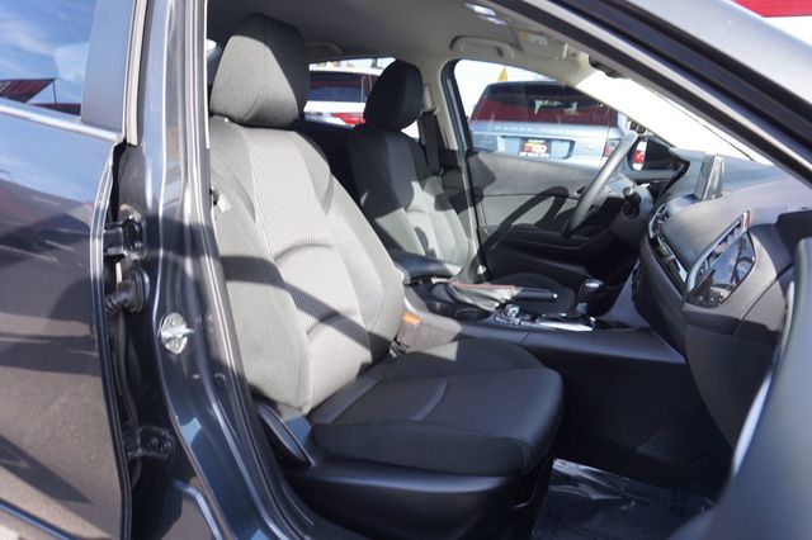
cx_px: 406
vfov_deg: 53.1
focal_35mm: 24
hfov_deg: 73.8
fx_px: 541
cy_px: 270
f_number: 5
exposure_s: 1/80
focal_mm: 16
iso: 100
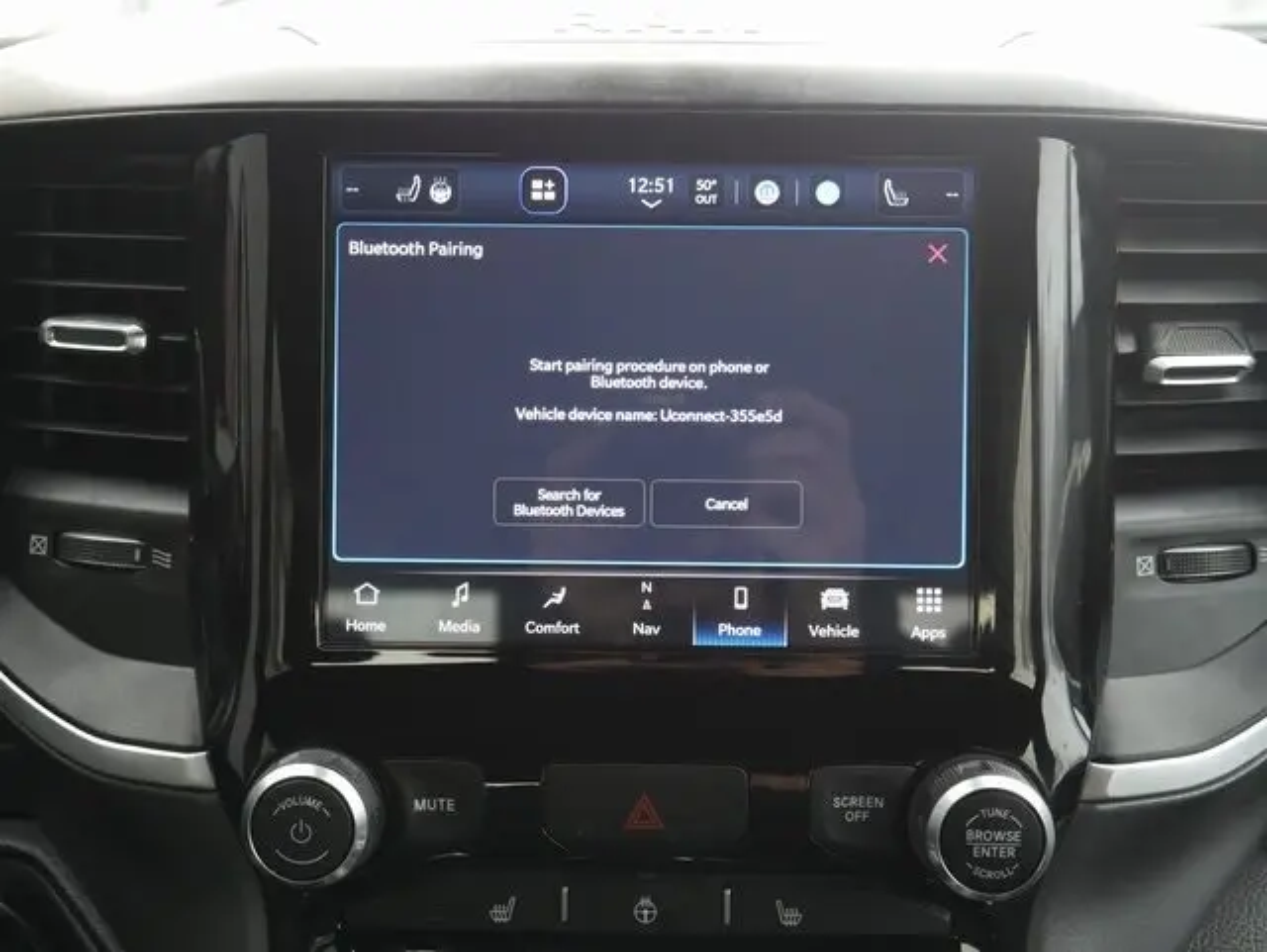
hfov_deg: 41.2
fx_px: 1685
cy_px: 476
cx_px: 634
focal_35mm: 46
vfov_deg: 31.6
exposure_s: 1/60
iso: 1000
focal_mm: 23
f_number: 5.1
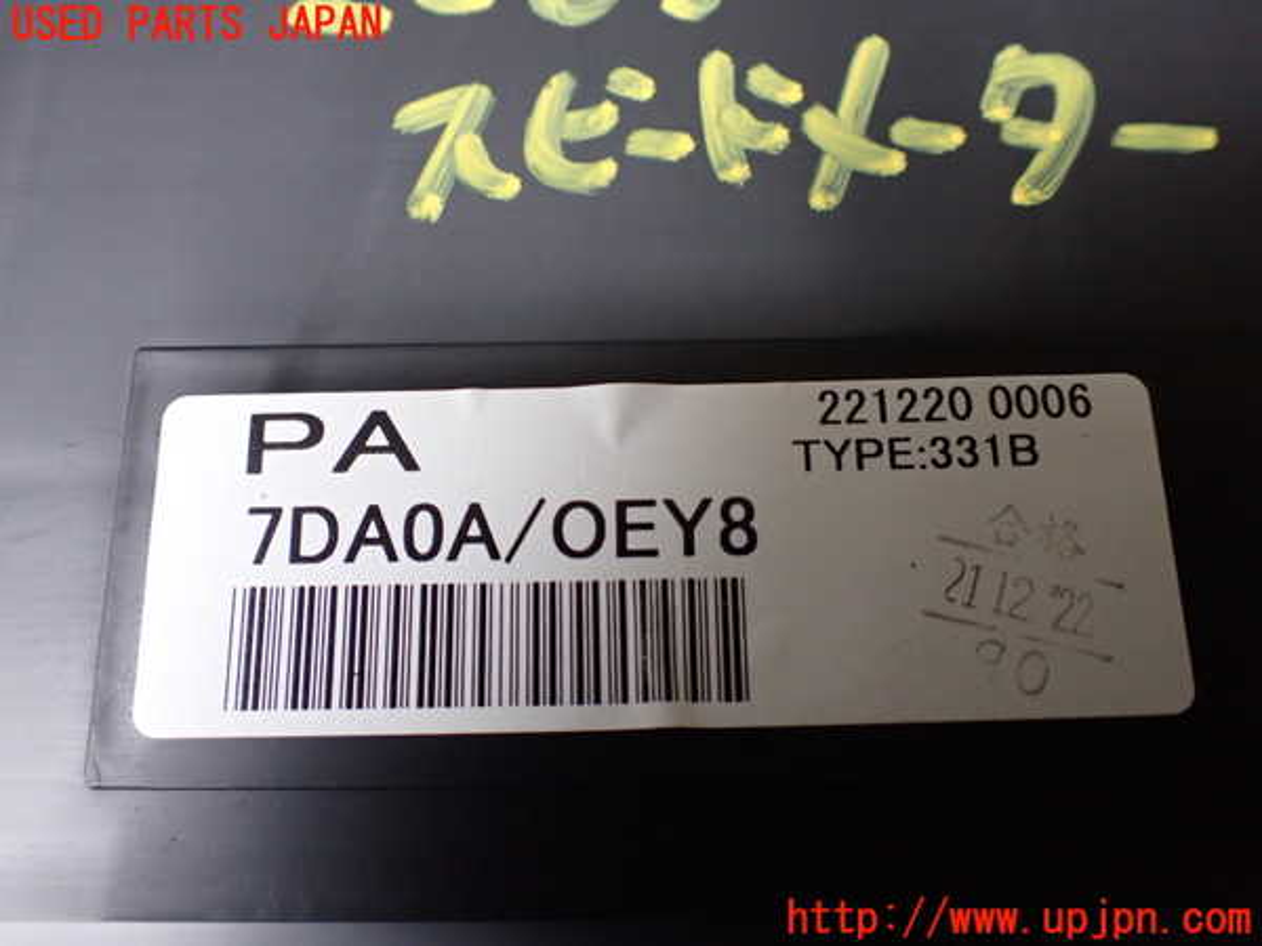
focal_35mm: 30
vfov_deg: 46.8
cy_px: 473
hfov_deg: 60.0
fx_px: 1094
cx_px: 631
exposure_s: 1/125
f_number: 2.3
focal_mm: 5.4
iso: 800
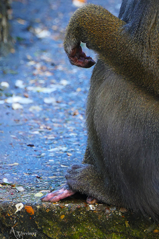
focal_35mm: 741
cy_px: 19
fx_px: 4914
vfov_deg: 2.8
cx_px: 148
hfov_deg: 1.9
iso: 640
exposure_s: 1/125
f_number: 4.5
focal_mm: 140.5
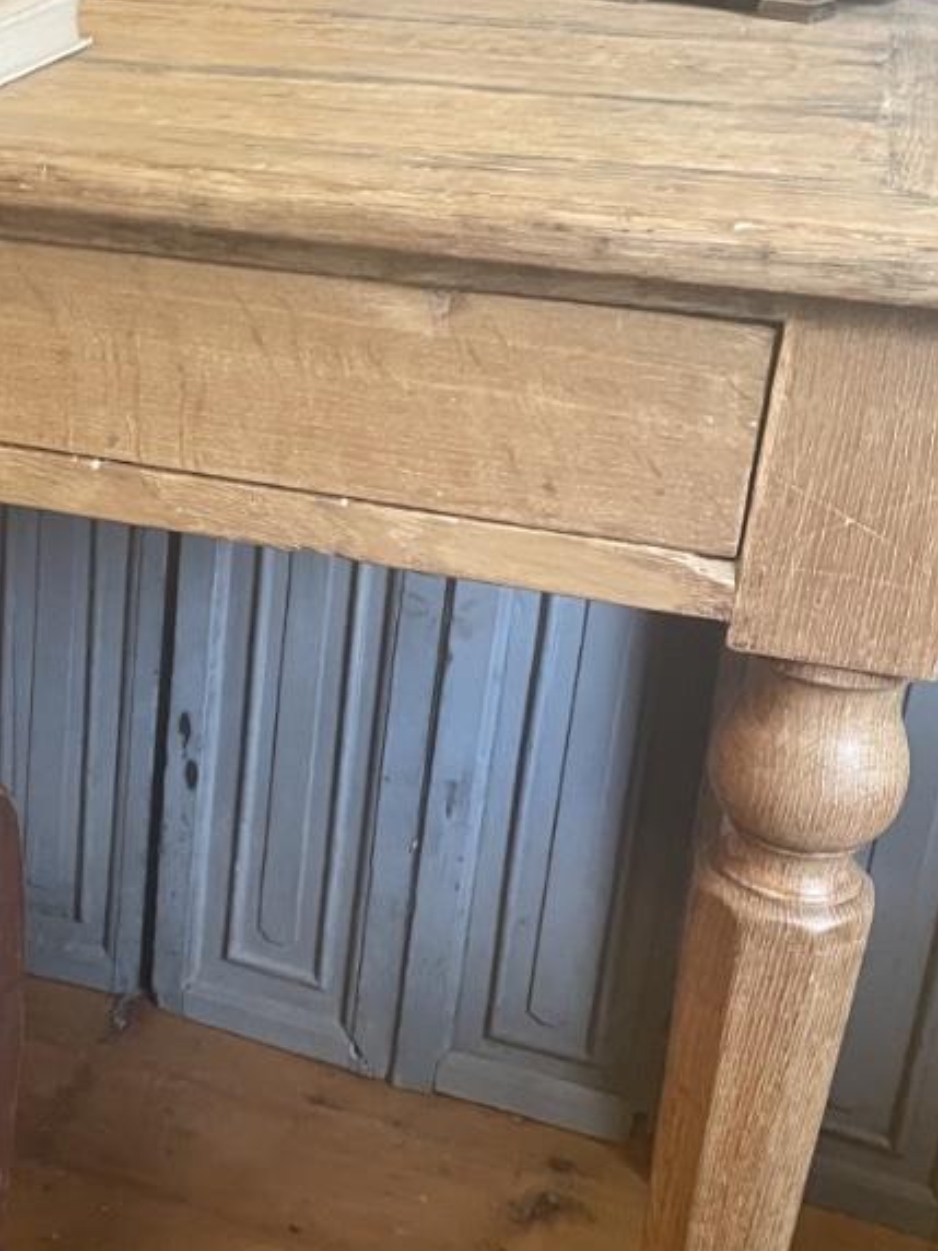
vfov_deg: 34.9
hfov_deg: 25.1
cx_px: -23
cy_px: 565
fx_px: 1987
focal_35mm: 55
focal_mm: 4.2
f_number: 1.6
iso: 400
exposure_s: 1/33
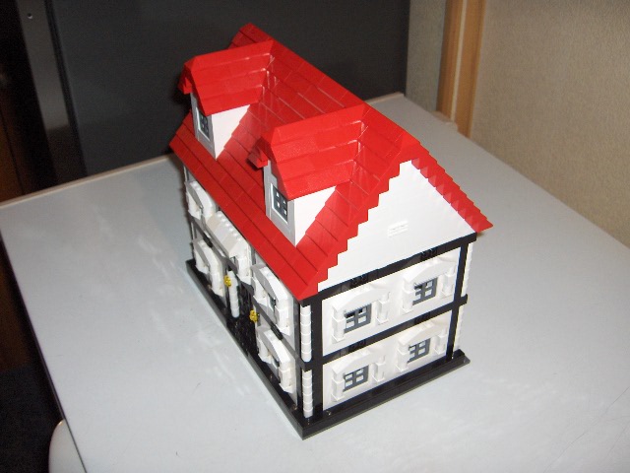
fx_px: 710
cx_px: 315
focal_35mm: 39
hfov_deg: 47.9
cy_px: 236
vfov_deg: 36.8
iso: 100
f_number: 2.8
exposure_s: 1/60
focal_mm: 8
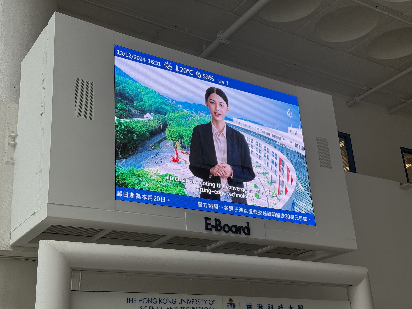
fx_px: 571
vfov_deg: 30.3
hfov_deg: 39.7
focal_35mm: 48
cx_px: 206
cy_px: 154
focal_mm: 6.76
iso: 100
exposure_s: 1/265
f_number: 1.78
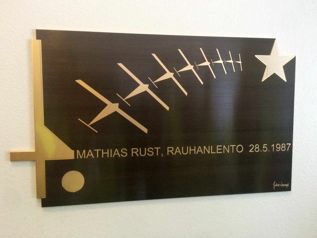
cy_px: 119
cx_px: 158
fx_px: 266
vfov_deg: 48.2
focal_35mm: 29
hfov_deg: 61.7
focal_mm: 4.15
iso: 320
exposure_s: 1/33
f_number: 2.2
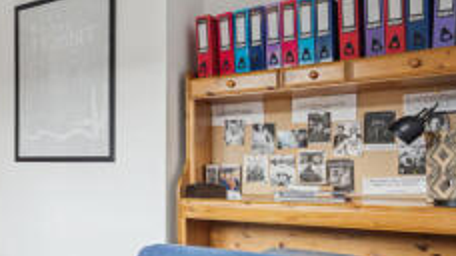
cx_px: 14
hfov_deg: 48.2
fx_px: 423
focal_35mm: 35
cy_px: 155
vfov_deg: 33.6
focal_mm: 16
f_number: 5.6
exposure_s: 1/40
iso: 500
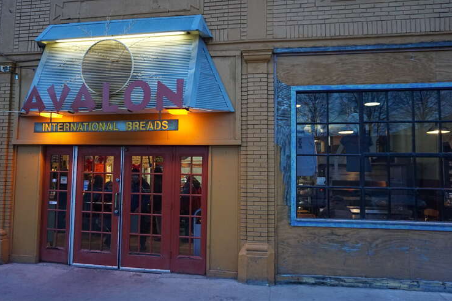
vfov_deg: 49.6
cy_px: 148
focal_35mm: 26
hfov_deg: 69.4
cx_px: 219
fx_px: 326
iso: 2500
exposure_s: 1/160
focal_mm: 16
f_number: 3.5
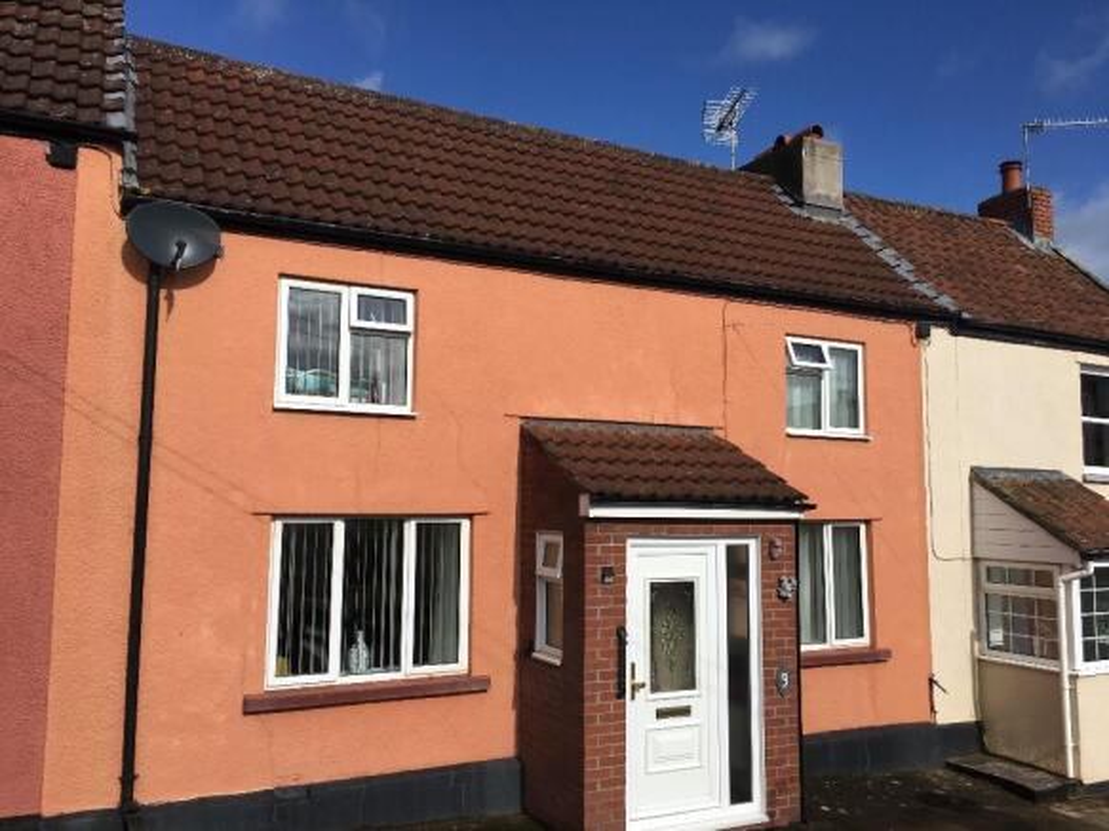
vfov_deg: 48.2
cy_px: 416
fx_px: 929
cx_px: 554
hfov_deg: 61.7
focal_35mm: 29
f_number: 2.2
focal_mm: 4.15
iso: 25
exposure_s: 1/3497
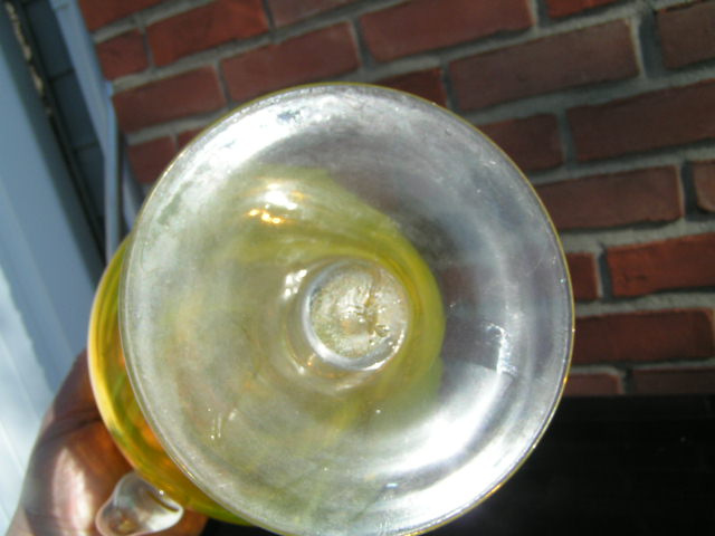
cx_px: 358
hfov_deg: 49.0
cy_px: 268
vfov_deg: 37.7
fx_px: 785
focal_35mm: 38
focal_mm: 5.8
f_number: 5.6
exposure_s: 1/400
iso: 50
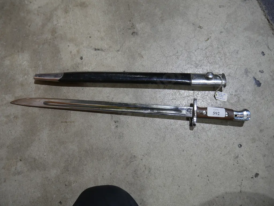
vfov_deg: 46.8
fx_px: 238
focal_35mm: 30
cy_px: 103
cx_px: 137
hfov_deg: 59.9
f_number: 3.6
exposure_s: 1/80
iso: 200
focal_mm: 15
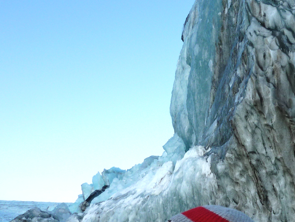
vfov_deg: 28.0
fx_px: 443
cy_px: 123
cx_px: 262
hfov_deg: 34.8
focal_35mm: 52
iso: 80
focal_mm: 4.4
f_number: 3.3
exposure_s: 1/100
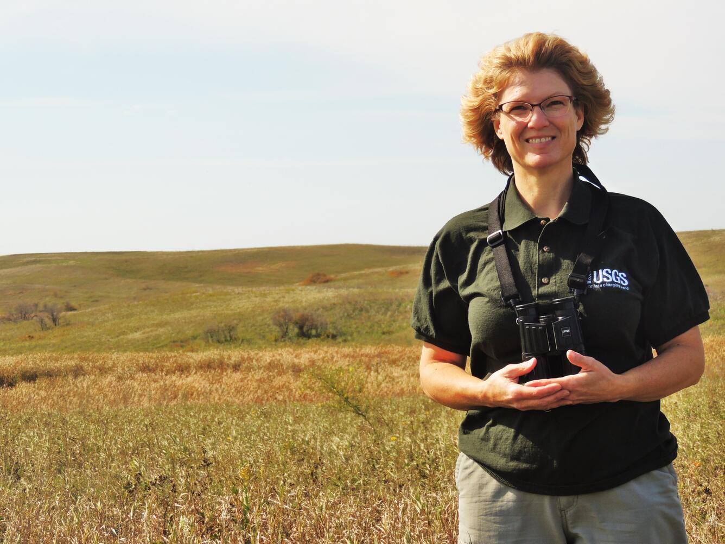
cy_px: 272
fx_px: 1885
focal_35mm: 90
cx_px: 362
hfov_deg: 21.8
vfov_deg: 16.4
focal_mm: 16
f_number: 4.1
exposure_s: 1/800
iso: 100
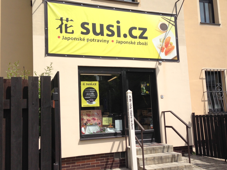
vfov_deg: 37.7
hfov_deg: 48.9
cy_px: 89
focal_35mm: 38
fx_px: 249
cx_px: 121
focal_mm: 4.13
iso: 50
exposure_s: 1/2008
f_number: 2.4
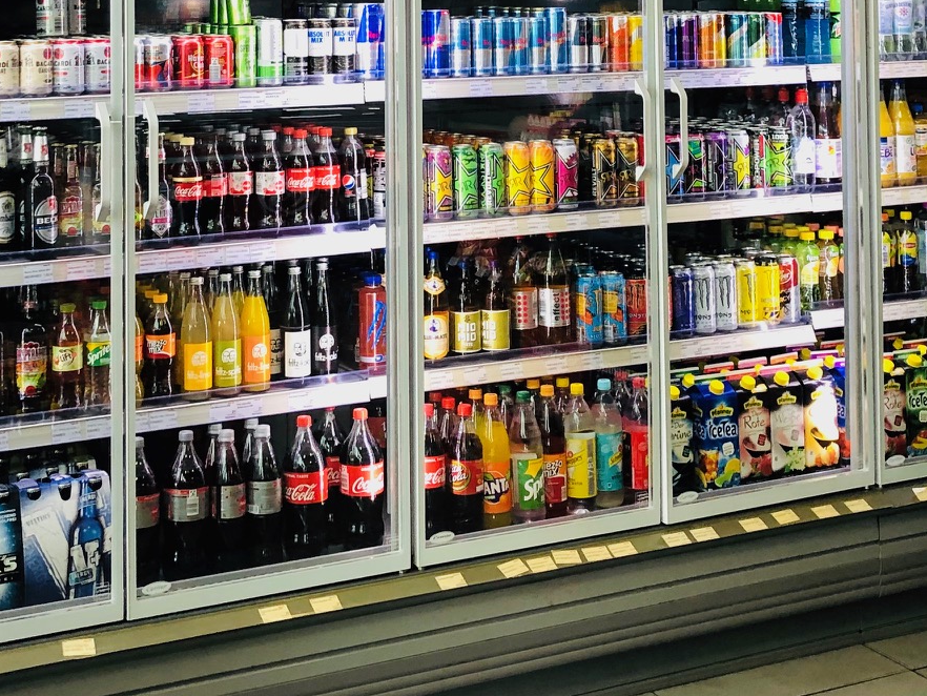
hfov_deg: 30.2
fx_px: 1714
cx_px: 418
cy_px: -40
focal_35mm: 64
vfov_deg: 21.9
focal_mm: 4
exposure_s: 1/25
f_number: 1.8
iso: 32
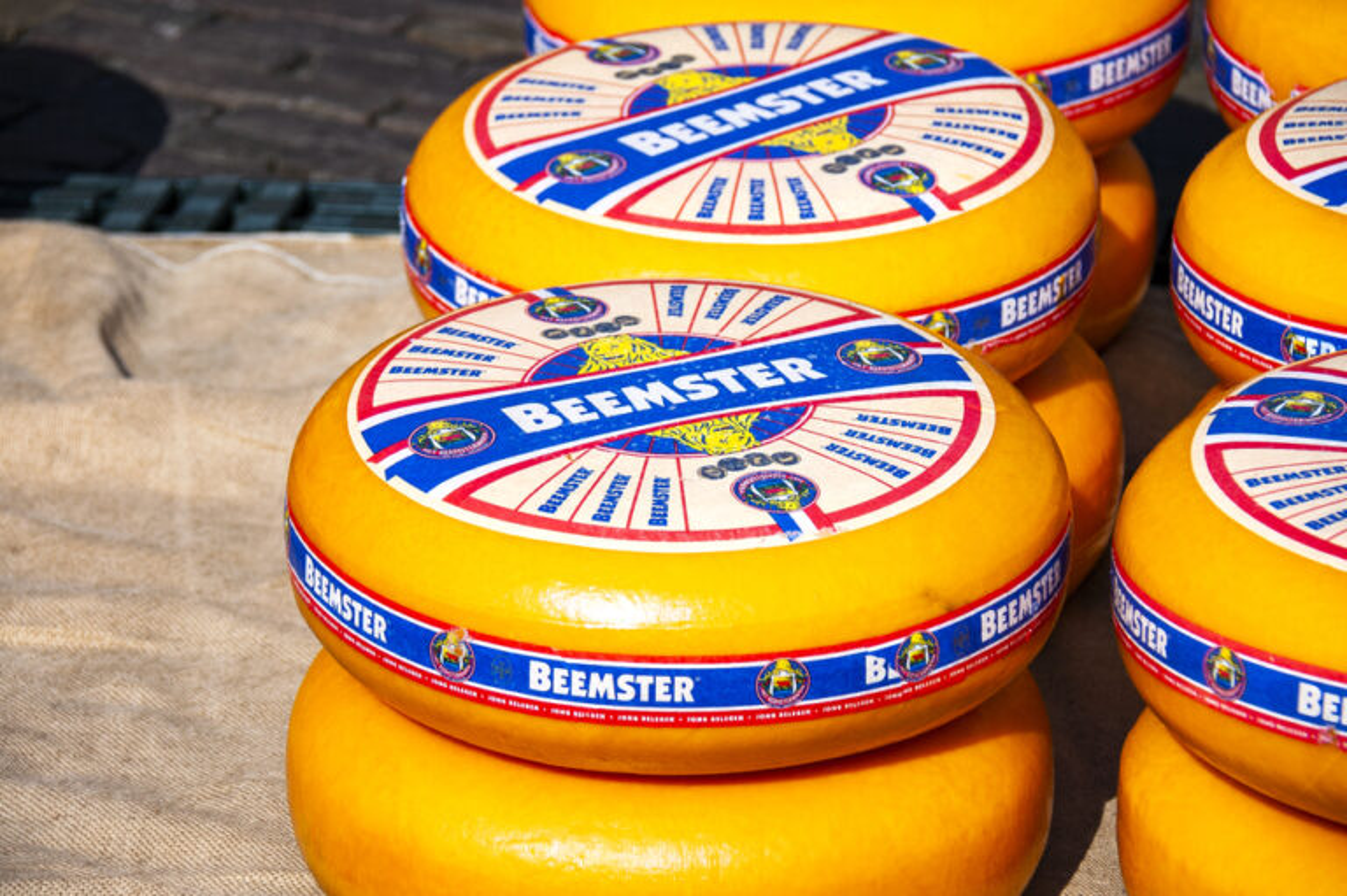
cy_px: 448
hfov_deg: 11.0
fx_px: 7011
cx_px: 674
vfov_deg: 7.3
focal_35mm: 188
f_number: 5.6
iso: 200
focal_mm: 125
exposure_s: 1/1250
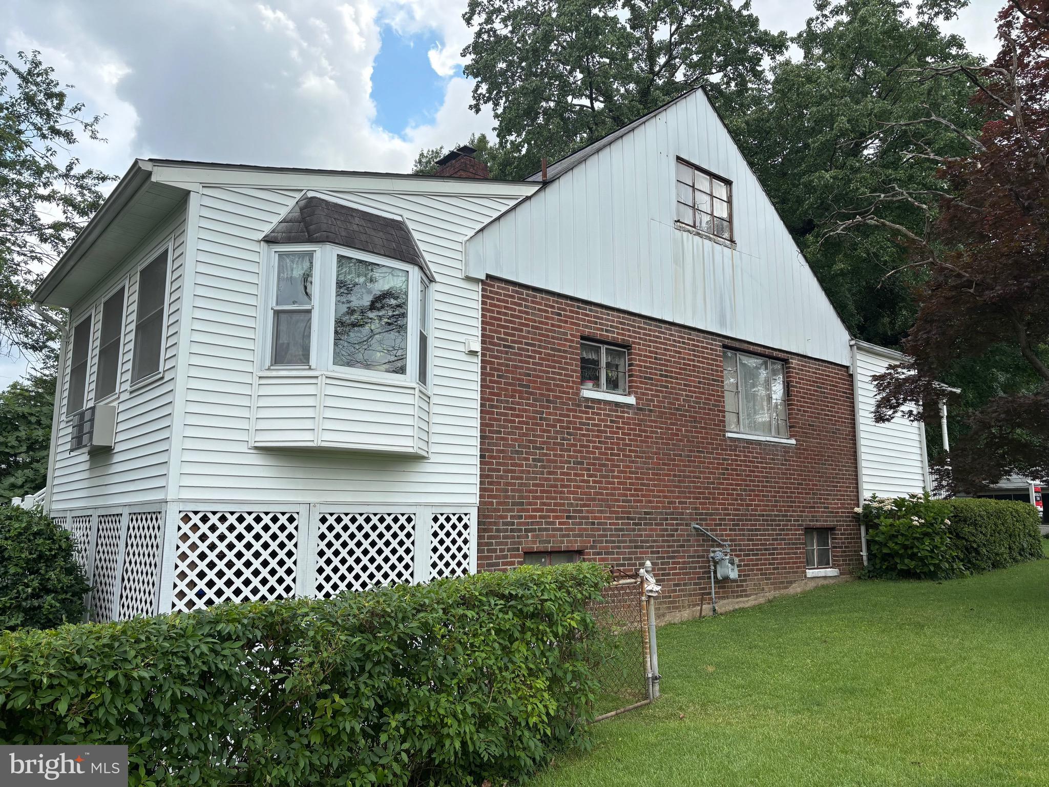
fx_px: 788
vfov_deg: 53.1
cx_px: 524
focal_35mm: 26
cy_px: 394
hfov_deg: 67.3
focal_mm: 5.96
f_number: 1.6
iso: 50
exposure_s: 1/1437
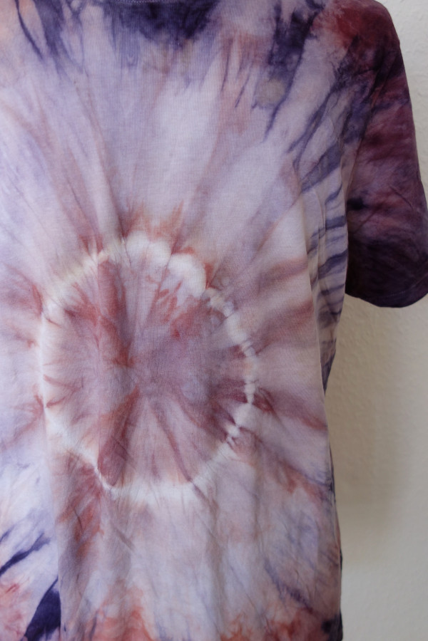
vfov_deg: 65.5
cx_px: 214
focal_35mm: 28
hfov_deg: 46.4
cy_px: 320
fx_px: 499
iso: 125
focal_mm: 10.4
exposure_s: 1/100
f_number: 2
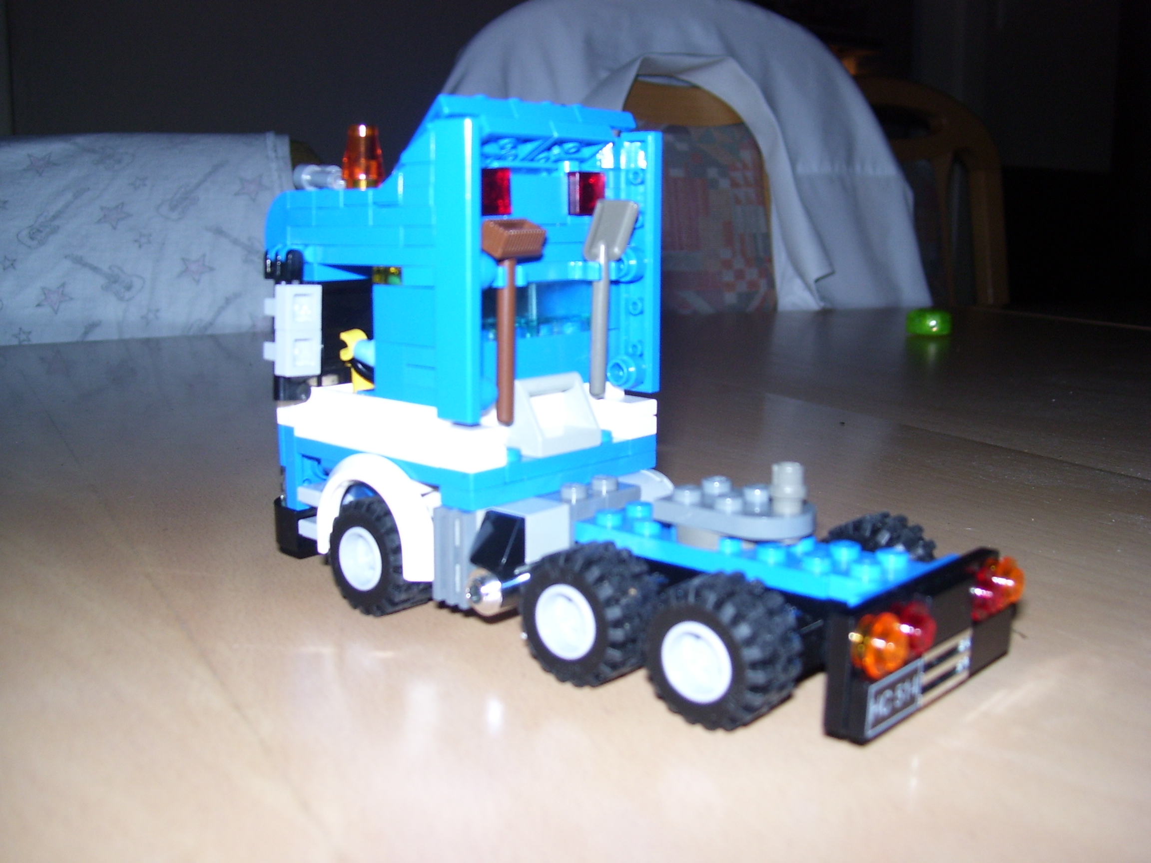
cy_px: 432
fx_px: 1197
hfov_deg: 51.4
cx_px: 576
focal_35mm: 36
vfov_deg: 39.7
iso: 80
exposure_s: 1/60
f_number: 2.7
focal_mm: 6
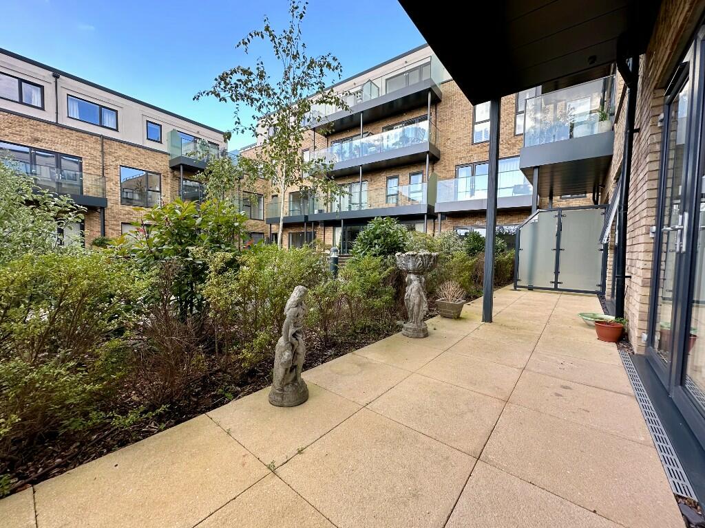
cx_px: 352
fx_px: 285
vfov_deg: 85.7
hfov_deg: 102.1
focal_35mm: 14
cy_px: 264
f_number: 2.2
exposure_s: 1/99
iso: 50
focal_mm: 2.22
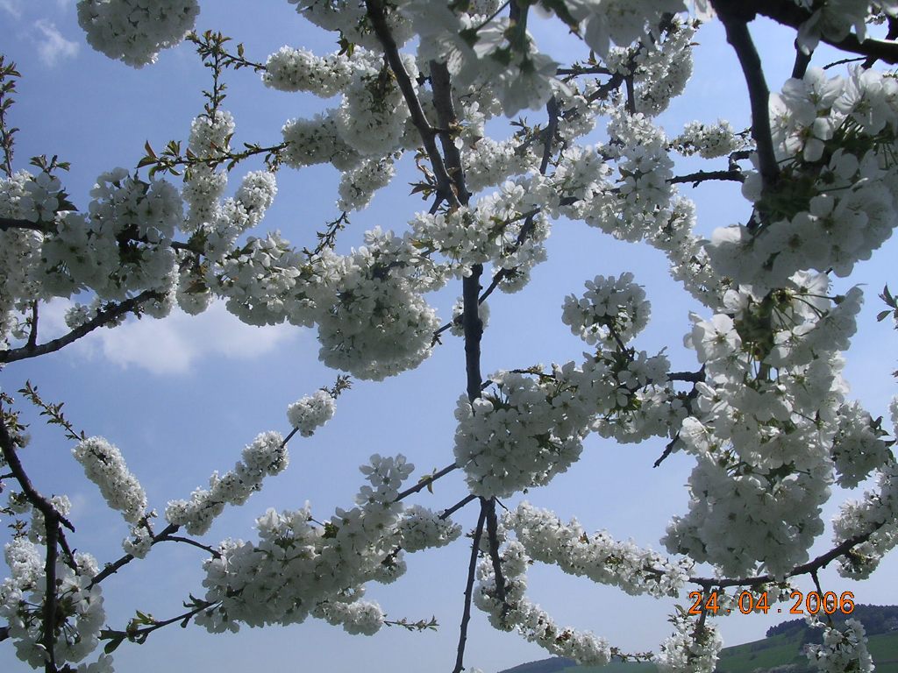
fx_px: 986
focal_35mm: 38
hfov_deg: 49.0
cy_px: 336
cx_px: 449
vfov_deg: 37.7
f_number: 5.6
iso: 100
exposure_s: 1/573
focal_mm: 5.8
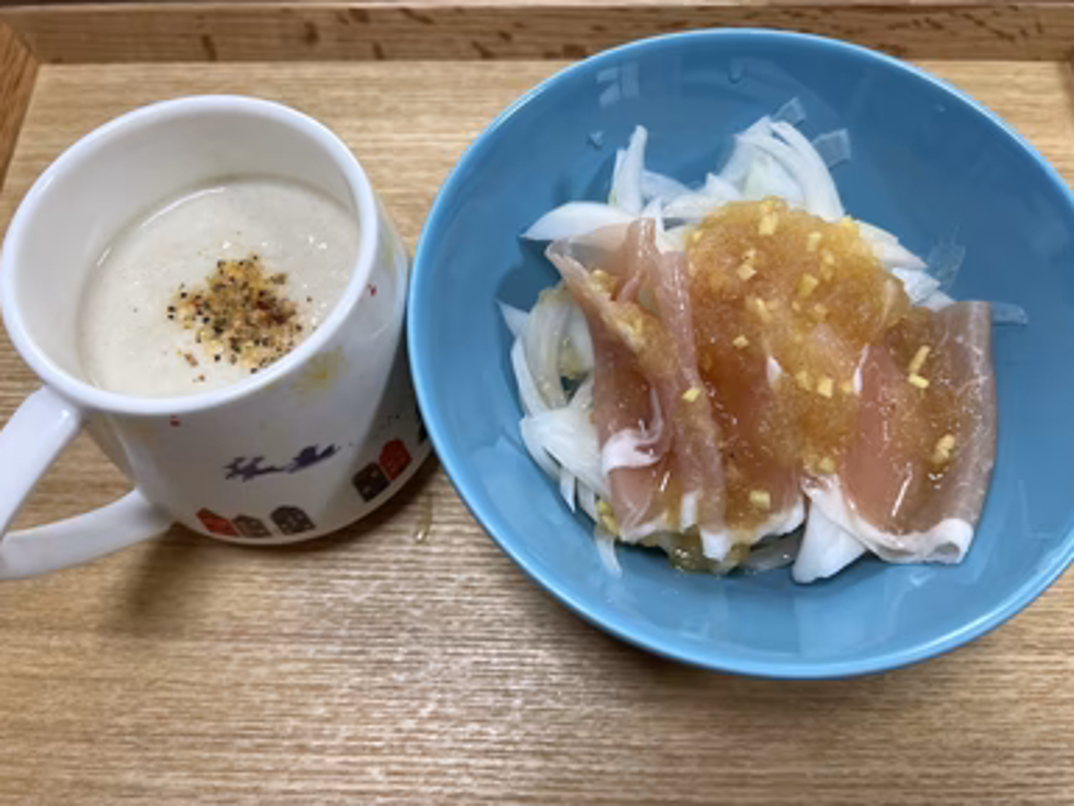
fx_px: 838
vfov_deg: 51.4
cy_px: 407
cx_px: 550
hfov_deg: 65.3
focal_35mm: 27
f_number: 1.5
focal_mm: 5.7
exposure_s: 1/100
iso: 100
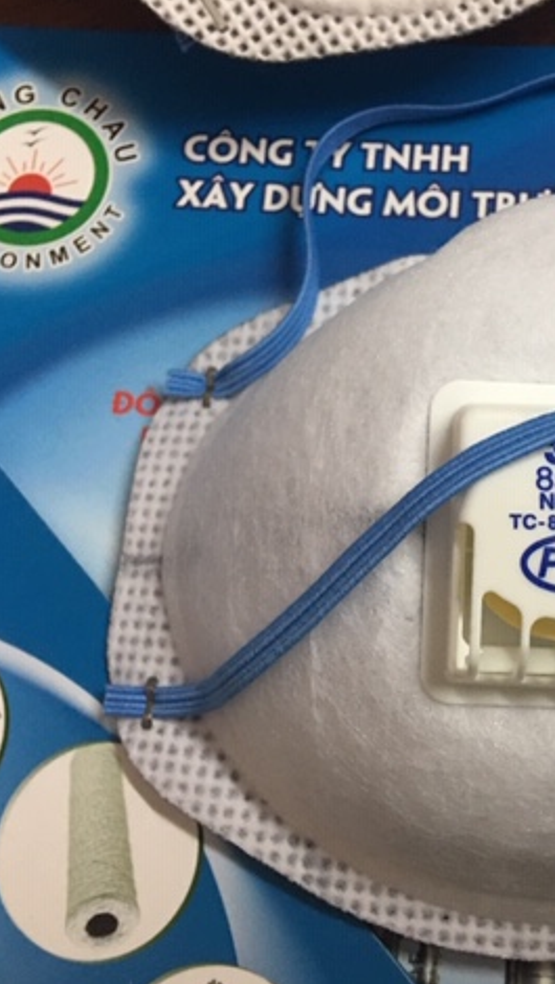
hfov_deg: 27.1
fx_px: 1123
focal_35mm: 43
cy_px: 492
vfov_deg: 47.3
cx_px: 457
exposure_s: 1/17
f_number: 2.2
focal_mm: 4.15
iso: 100
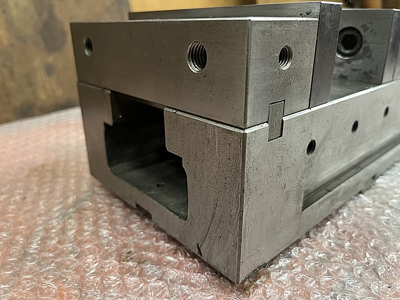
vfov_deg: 53.1
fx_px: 300
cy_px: 150
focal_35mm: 26
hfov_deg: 67.3
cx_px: 200
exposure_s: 1/50
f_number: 1.6
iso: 320
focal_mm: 5.1
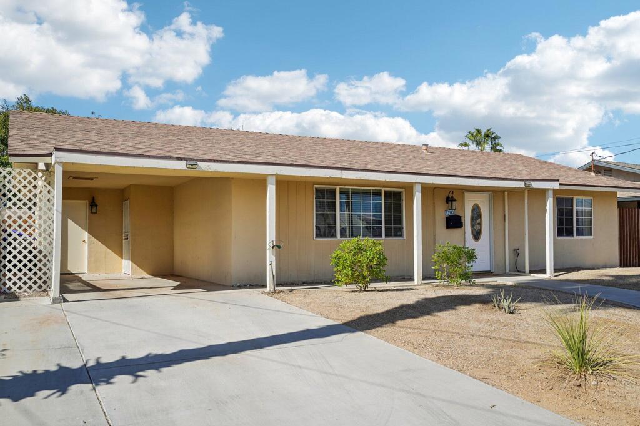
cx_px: 320
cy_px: 213
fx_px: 569
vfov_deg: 41.1
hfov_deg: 58.7
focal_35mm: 32
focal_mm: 32
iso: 100
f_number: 8
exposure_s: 1/320
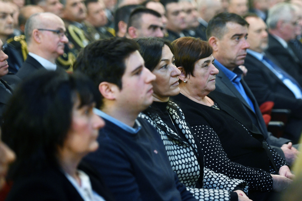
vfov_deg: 13.0
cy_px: 100
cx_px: 151
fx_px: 881
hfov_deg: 19.5
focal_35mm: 105
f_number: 2.8
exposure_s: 1/80
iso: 2000
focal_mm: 105
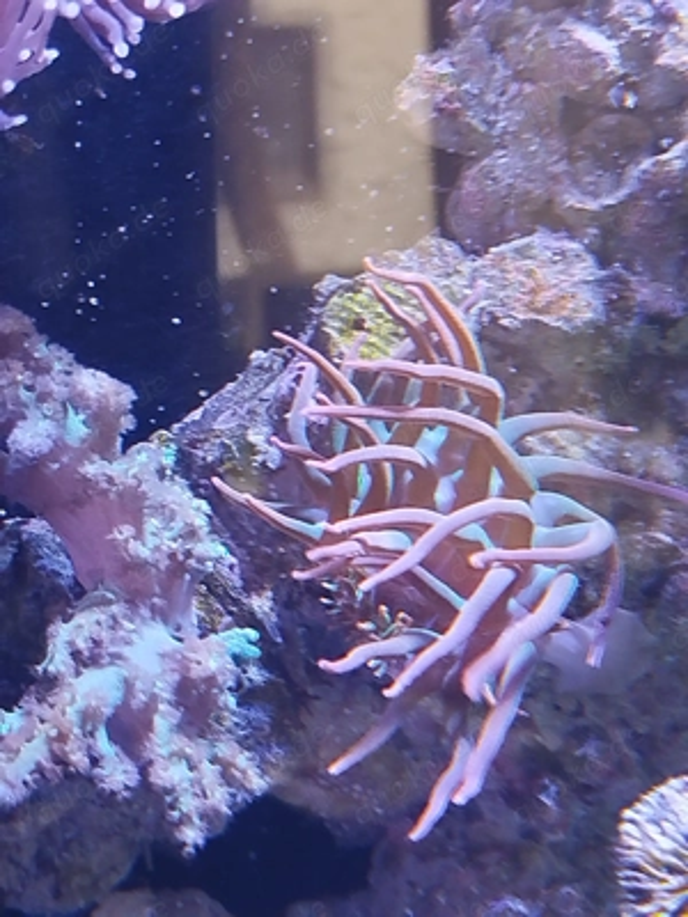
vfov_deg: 22.8
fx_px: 2279
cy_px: 458
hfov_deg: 17.2
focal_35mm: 86
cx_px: 344
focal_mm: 5.31
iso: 250
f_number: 1.7
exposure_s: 1/33
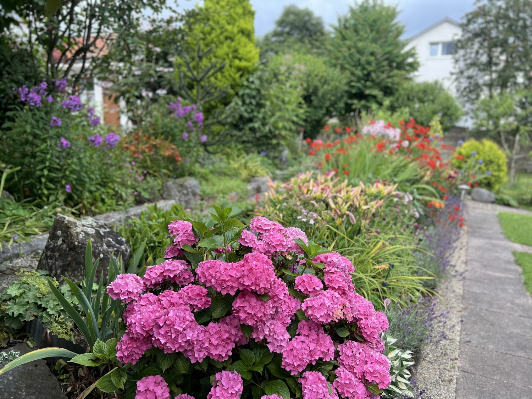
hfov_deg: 67.3
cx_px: 266
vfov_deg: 53.1
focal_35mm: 26
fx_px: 400
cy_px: 200
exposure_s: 1/853
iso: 50
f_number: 1.5
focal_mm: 5.7
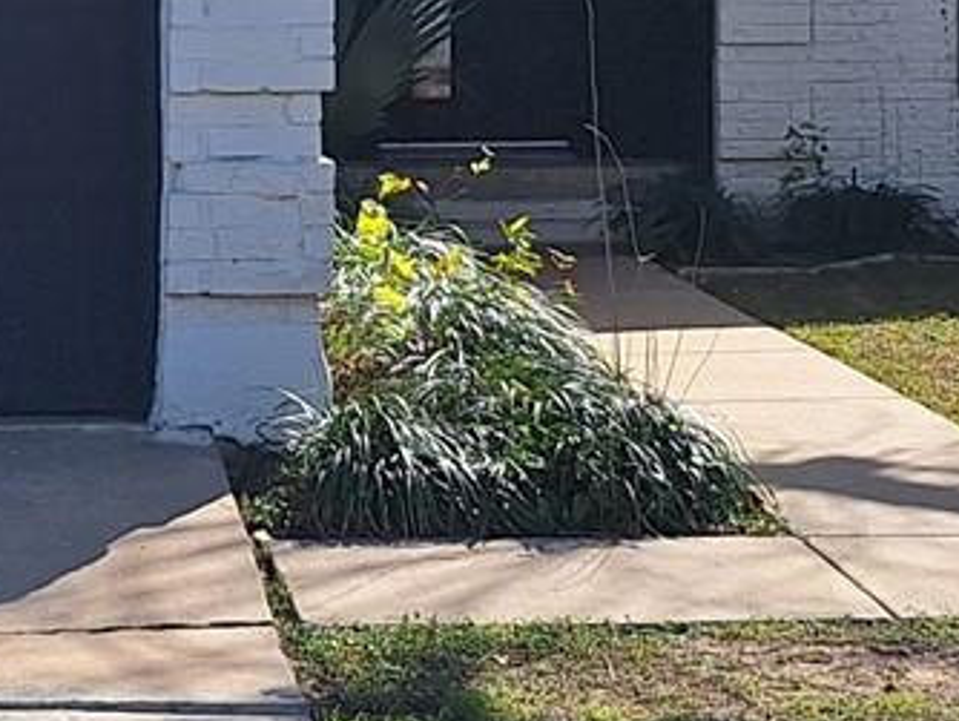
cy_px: -29
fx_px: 3909
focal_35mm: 141
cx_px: 72
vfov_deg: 10.4
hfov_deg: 13.8
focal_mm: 5.54
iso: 40
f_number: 1.8
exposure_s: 1/3165
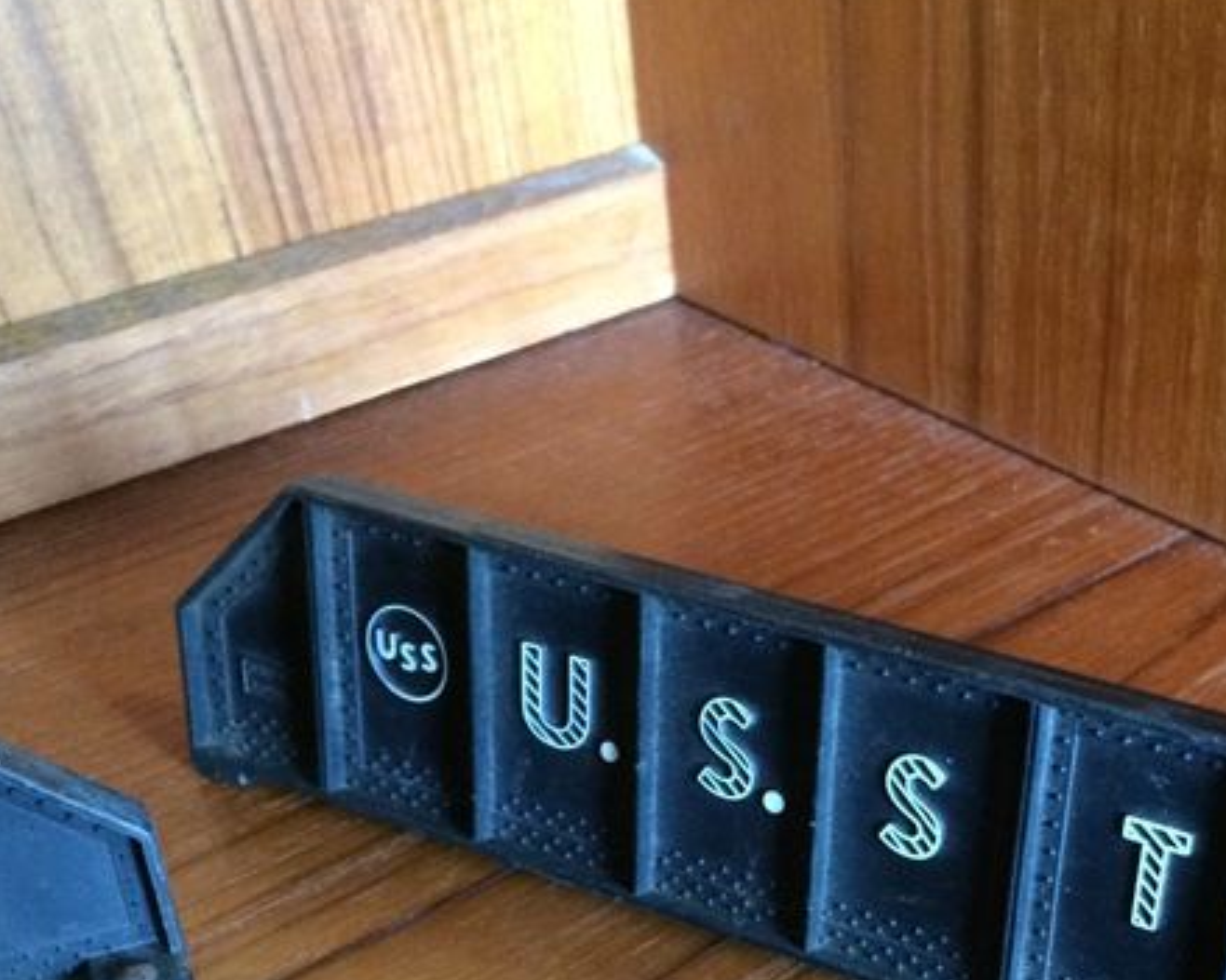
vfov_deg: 24.6
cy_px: 903
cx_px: 977
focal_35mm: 60
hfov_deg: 30.7
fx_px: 2177
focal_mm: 4.12
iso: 320
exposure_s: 1/15
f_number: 2.2
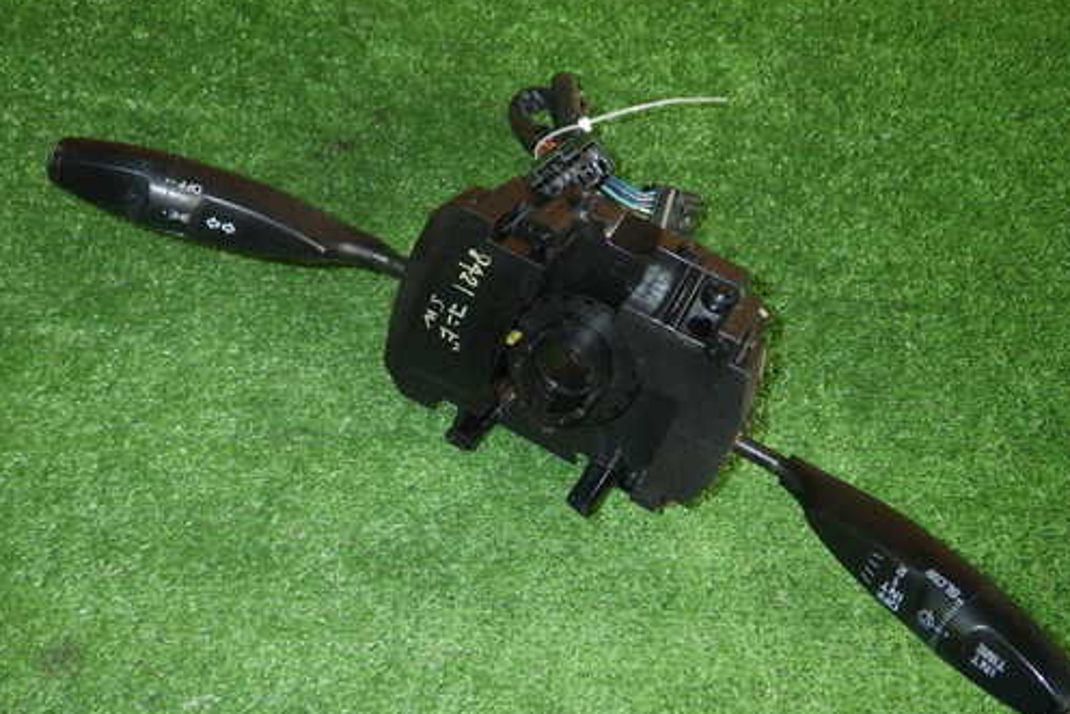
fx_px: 1159
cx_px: 537
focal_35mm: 39
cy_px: 369
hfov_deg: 49.5
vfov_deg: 34.2
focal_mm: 5.5
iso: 500
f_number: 2.3
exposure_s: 1/30
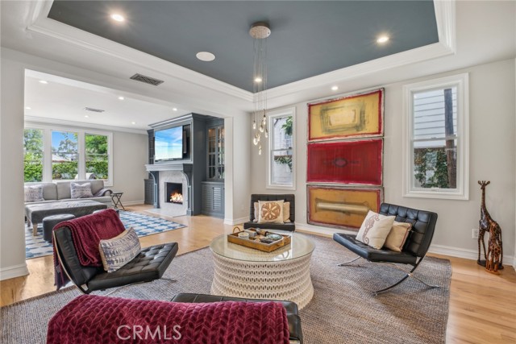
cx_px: 258
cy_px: 172
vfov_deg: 77.4
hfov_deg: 100.4
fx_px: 215
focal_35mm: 15
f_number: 8
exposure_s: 1/6
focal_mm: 10
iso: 160
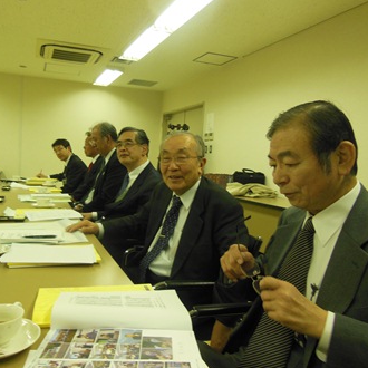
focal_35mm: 30
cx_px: 147
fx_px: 361
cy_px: 185
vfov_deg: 54.0
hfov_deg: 53.7
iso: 200
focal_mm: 4.5
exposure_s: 1/30
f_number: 3.5
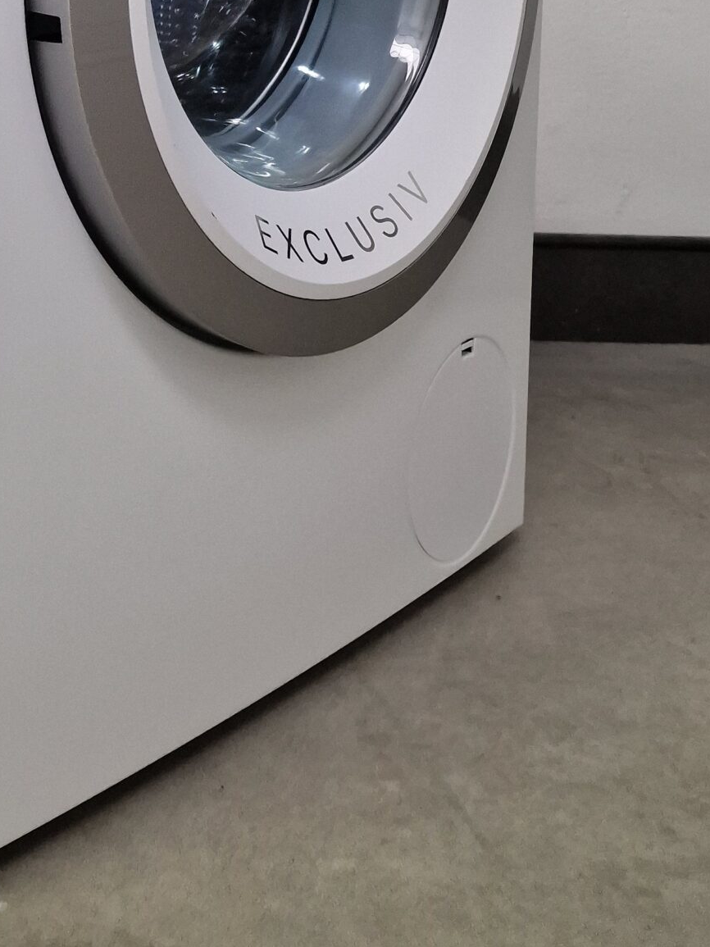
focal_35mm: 51
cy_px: -35
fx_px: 1395
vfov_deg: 33.7
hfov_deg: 26.9
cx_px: -9
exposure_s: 1/100
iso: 400
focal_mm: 6.4
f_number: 1.8
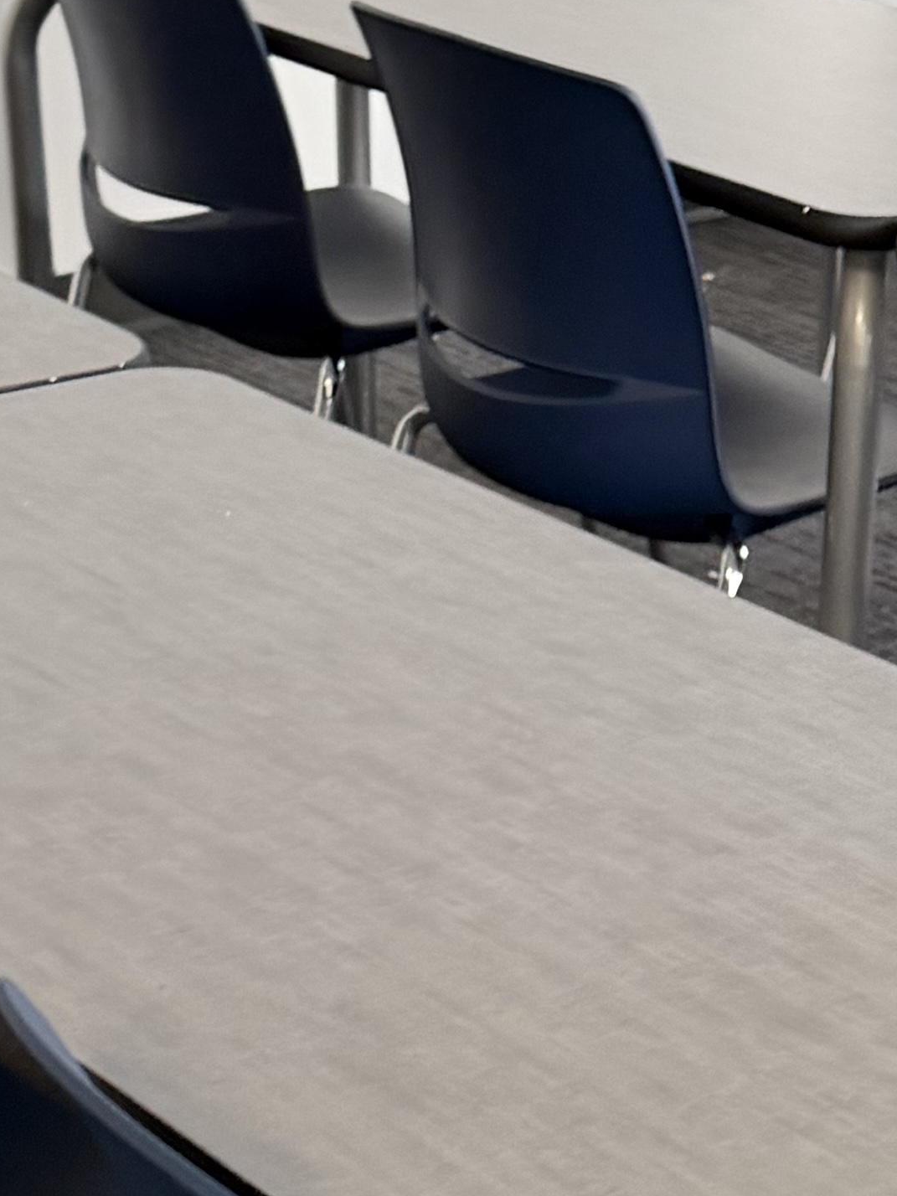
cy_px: 922
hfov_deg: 15.3
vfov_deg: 20.3
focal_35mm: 96
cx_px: 714
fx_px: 3317
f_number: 1.78
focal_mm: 6.76
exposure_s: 1/60
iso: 250
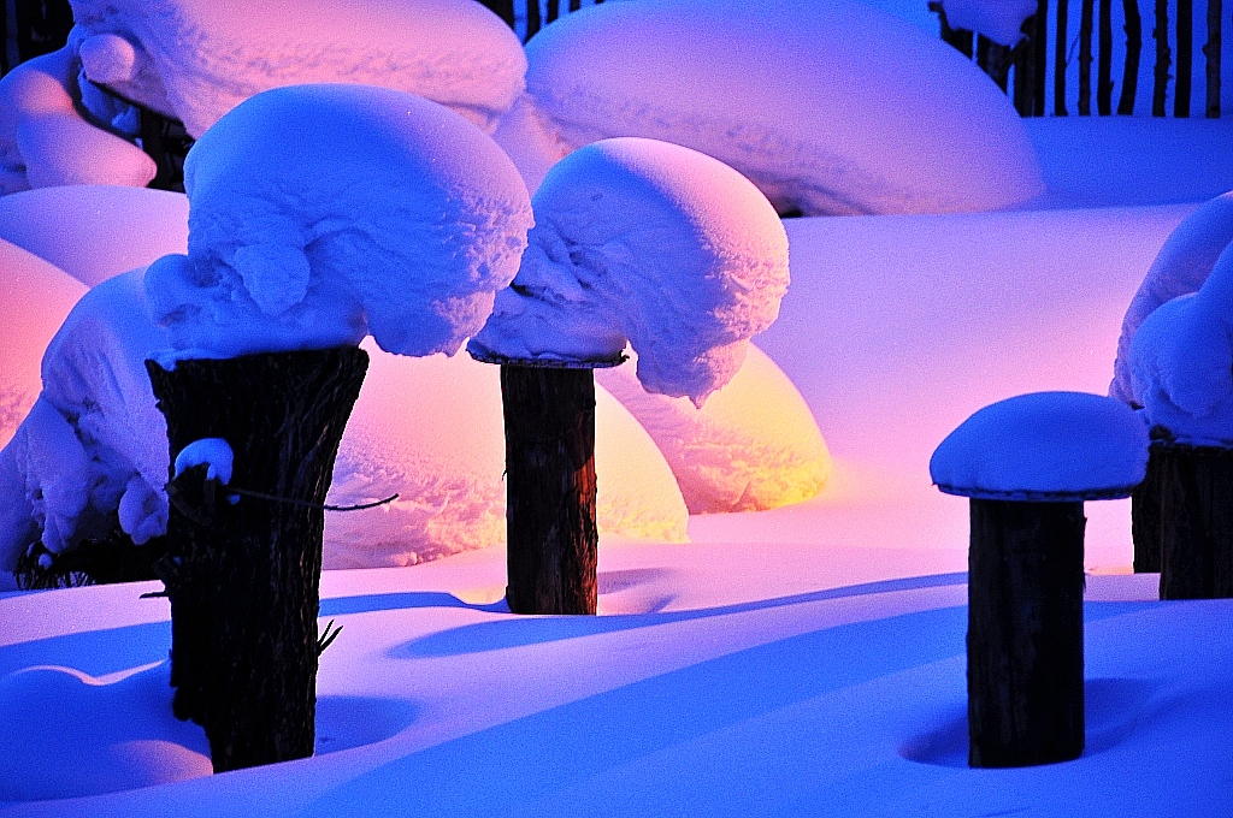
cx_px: 616
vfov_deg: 5.4
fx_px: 8723
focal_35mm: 255
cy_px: 409
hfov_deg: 8.1
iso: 320
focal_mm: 170
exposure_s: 1/1.6
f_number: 5.6
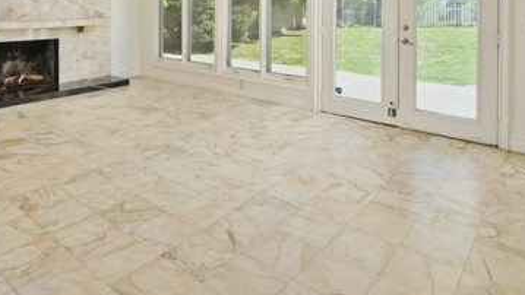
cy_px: -1
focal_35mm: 28
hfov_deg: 67.4
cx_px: 216
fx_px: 390
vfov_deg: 37.1
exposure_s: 1/640
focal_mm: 15
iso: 400
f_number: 7.1
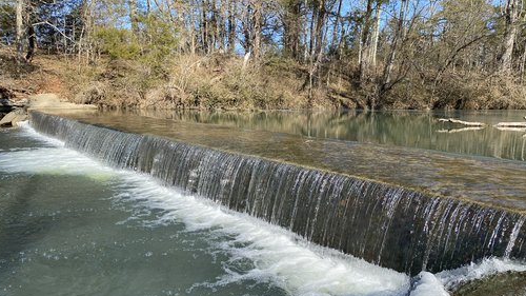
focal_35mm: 29
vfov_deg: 40.1
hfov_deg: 66.1
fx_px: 404
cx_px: 262
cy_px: 166
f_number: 1.8
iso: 32
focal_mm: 4.25
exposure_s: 1/1464
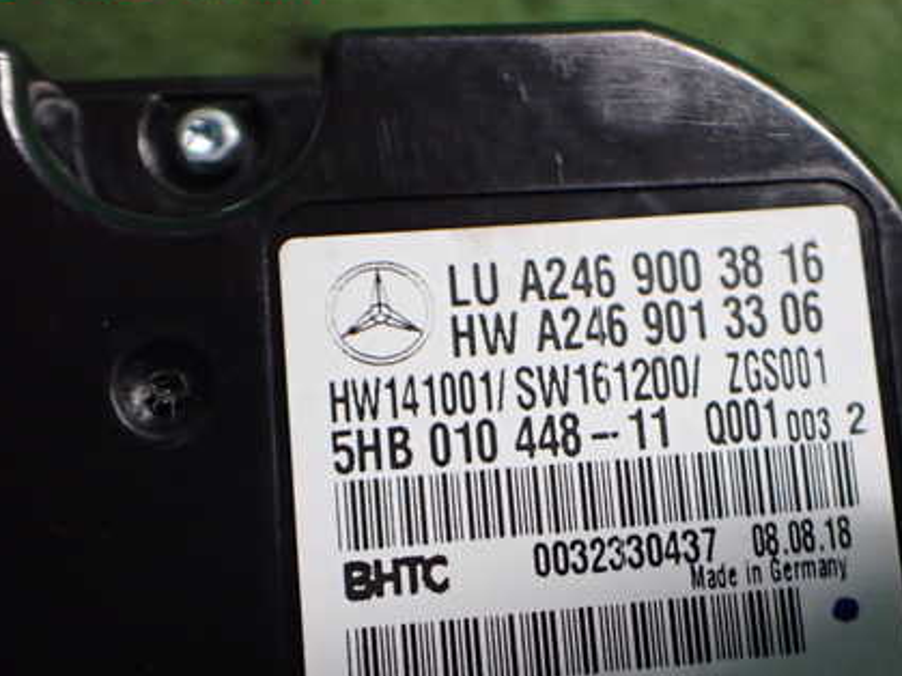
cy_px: 437
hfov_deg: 43.6
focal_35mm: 43
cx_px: 558
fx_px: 1120
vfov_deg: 33.4
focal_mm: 5.4
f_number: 2.3
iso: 800
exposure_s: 1/80
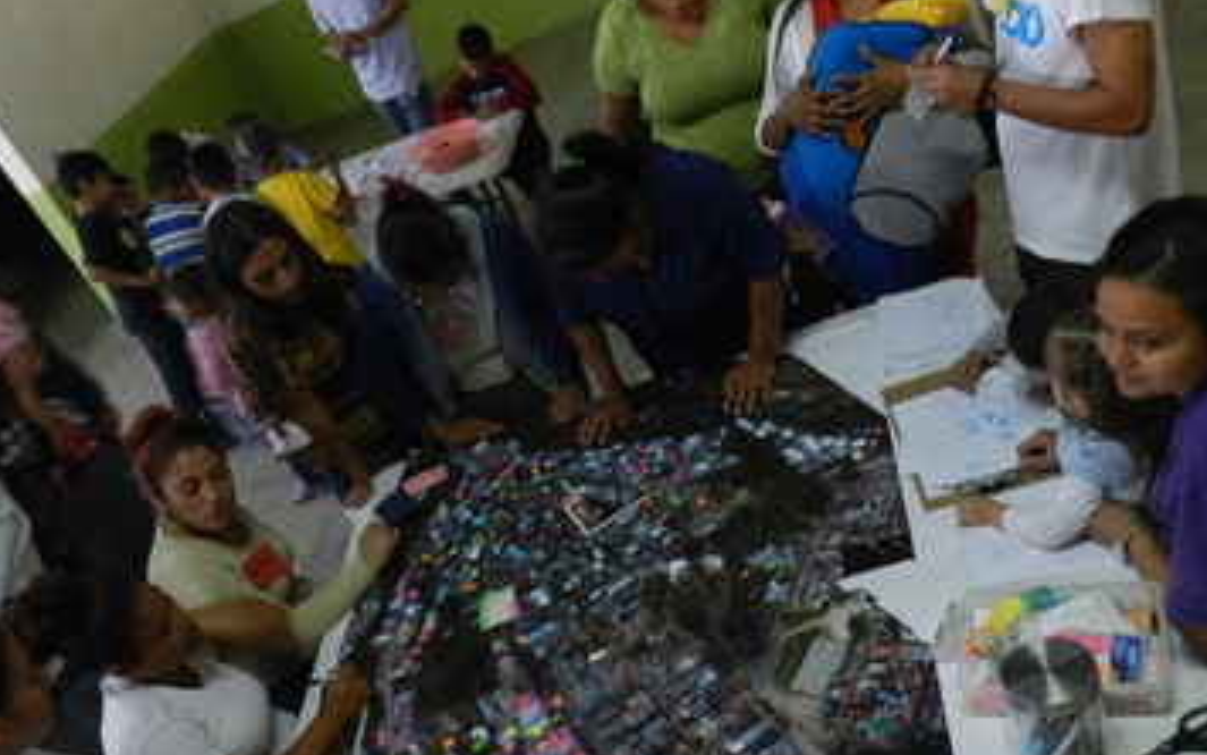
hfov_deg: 58.1
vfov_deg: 37.7
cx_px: 598
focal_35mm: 33
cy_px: 527
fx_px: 1086
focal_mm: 4
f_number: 3.4
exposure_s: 1/13
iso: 400
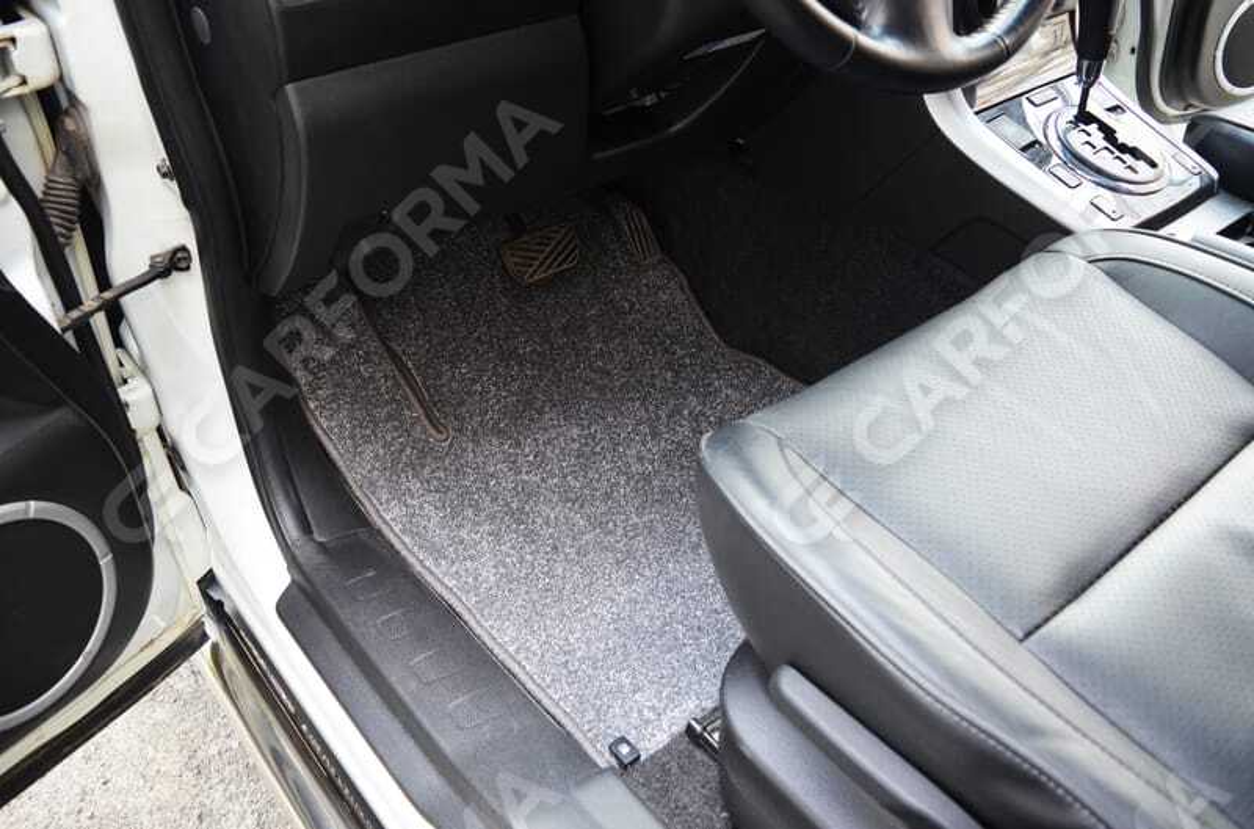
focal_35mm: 30
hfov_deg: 62.1
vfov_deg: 43.4
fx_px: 1042
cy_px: 414
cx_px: 627
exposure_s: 1/60
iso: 560
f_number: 4
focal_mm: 20
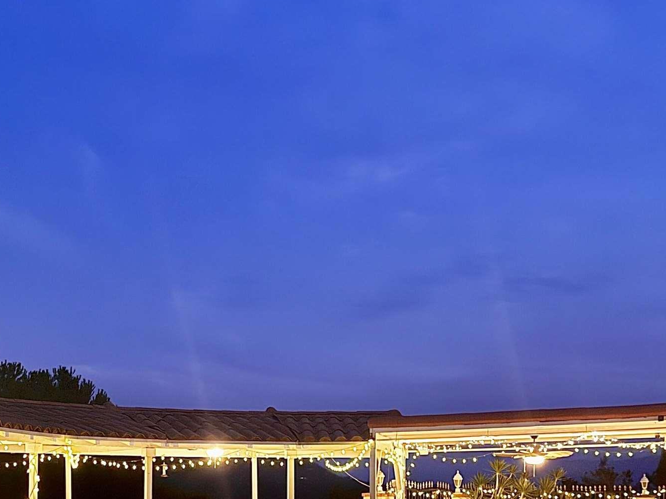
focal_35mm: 55
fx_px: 1058
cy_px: 493
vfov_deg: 25.3
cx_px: 216
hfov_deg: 34.6
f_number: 1.78
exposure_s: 1/30
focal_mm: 6.76
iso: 1250
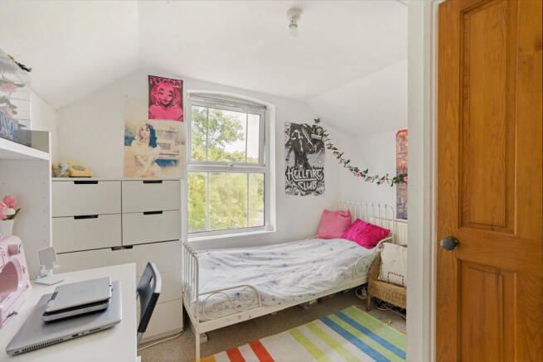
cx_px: 272
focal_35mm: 16
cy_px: 181
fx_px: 241
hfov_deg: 96.7
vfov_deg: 73.8
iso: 640
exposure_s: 1/13
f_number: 9
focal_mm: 16
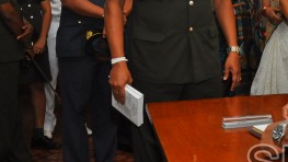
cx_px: 276
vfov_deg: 13.9
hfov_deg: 23.8
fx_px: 657
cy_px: 8
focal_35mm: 86
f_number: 6.3
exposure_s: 1/125
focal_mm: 24
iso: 1000
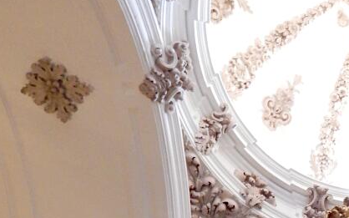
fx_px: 666
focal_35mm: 70
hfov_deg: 27.2
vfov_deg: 16.5
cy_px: 348
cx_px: 371
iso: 400
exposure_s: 1/25
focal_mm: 4
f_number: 3
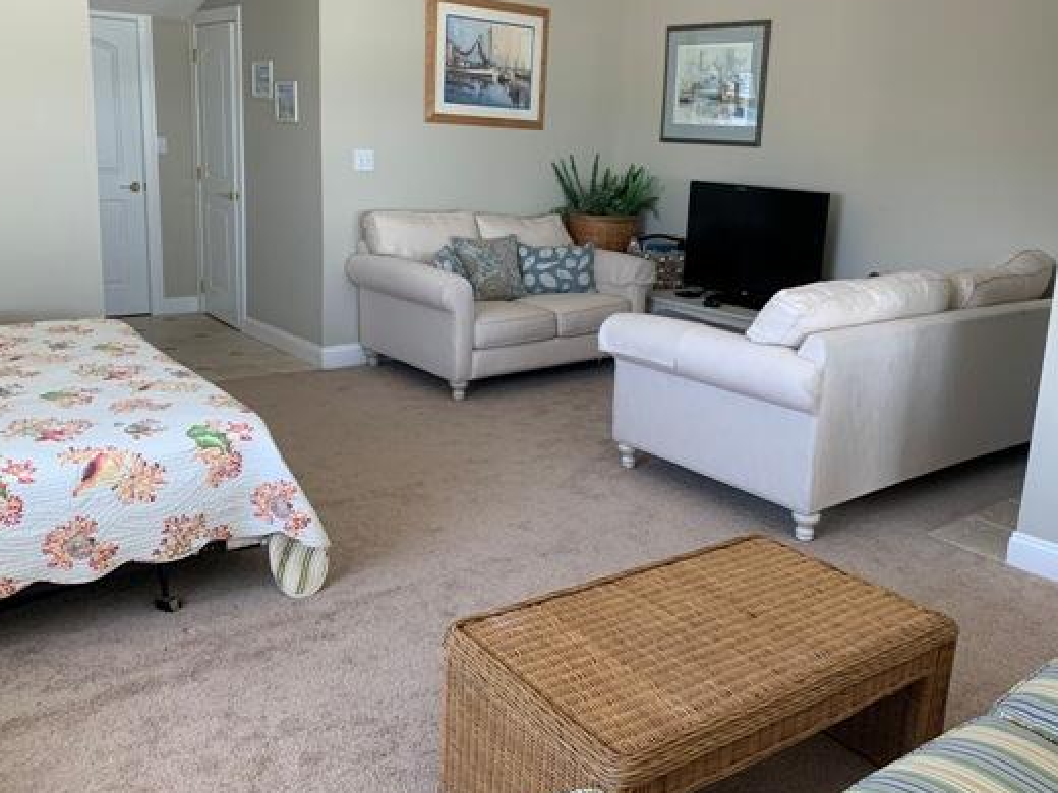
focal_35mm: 32
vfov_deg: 44.1
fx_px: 978
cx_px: 586
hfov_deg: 56.7
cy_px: 358
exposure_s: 1/109
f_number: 1.8
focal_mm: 4.25
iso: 100
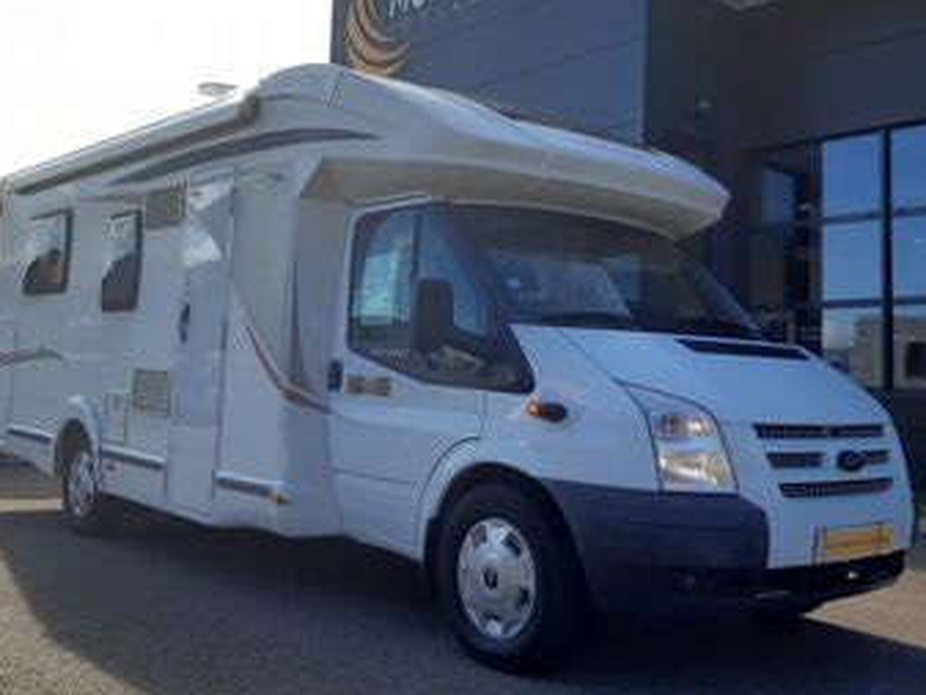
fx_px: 990
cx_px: 431
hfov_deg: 50.1
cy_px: 294
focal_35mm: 37
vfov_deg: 38.6
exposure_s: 1/1033
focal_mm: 3.92
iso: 40
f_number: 1.7
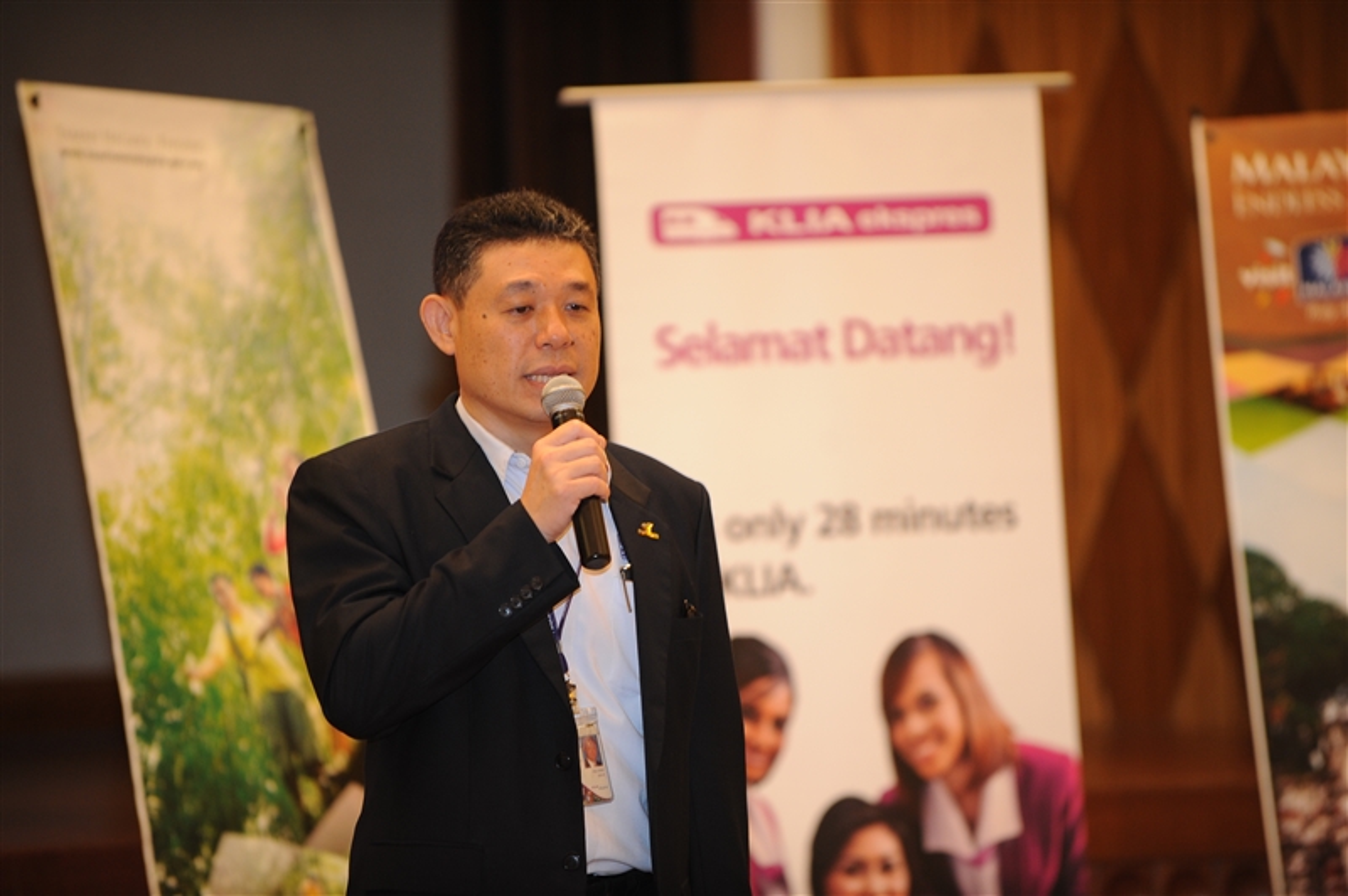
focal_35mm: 200
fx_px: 7483
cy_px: 448
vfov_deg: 6.9
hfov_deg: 10.3
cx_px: 674
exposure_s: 1/50
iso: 1000
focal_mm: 200
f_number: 2.8
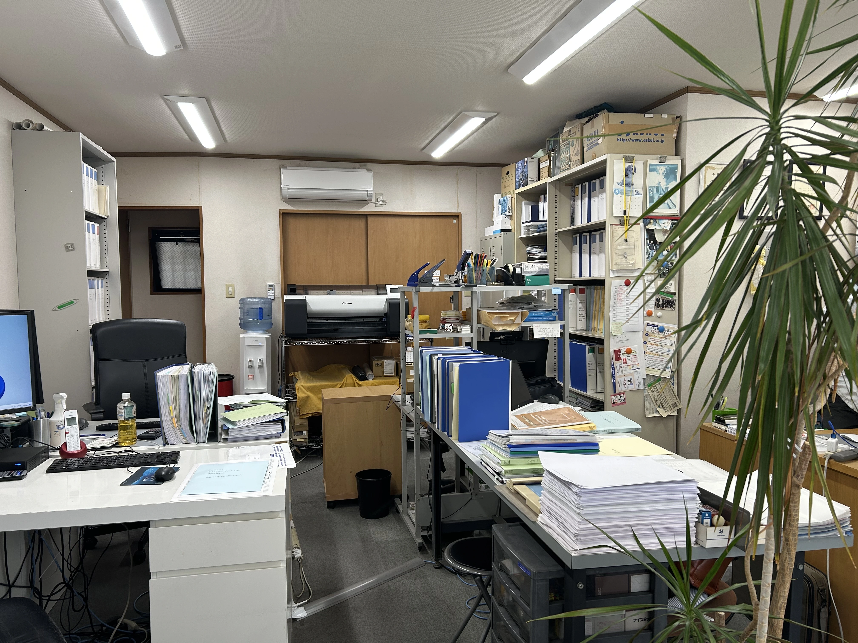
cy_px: 322
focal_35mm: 26
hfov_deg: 67.3
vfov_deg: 53.1
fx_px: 644
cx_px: 429
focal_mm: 5.7
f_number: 1.5
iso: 80
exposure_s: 1/121
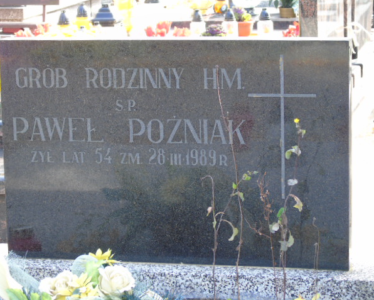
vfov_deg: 11.9
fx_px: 1439
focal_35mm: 130
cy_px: 150
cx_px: 177
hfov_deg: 14.8
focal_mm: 22
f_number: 4.6
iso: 100
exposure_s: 1/30
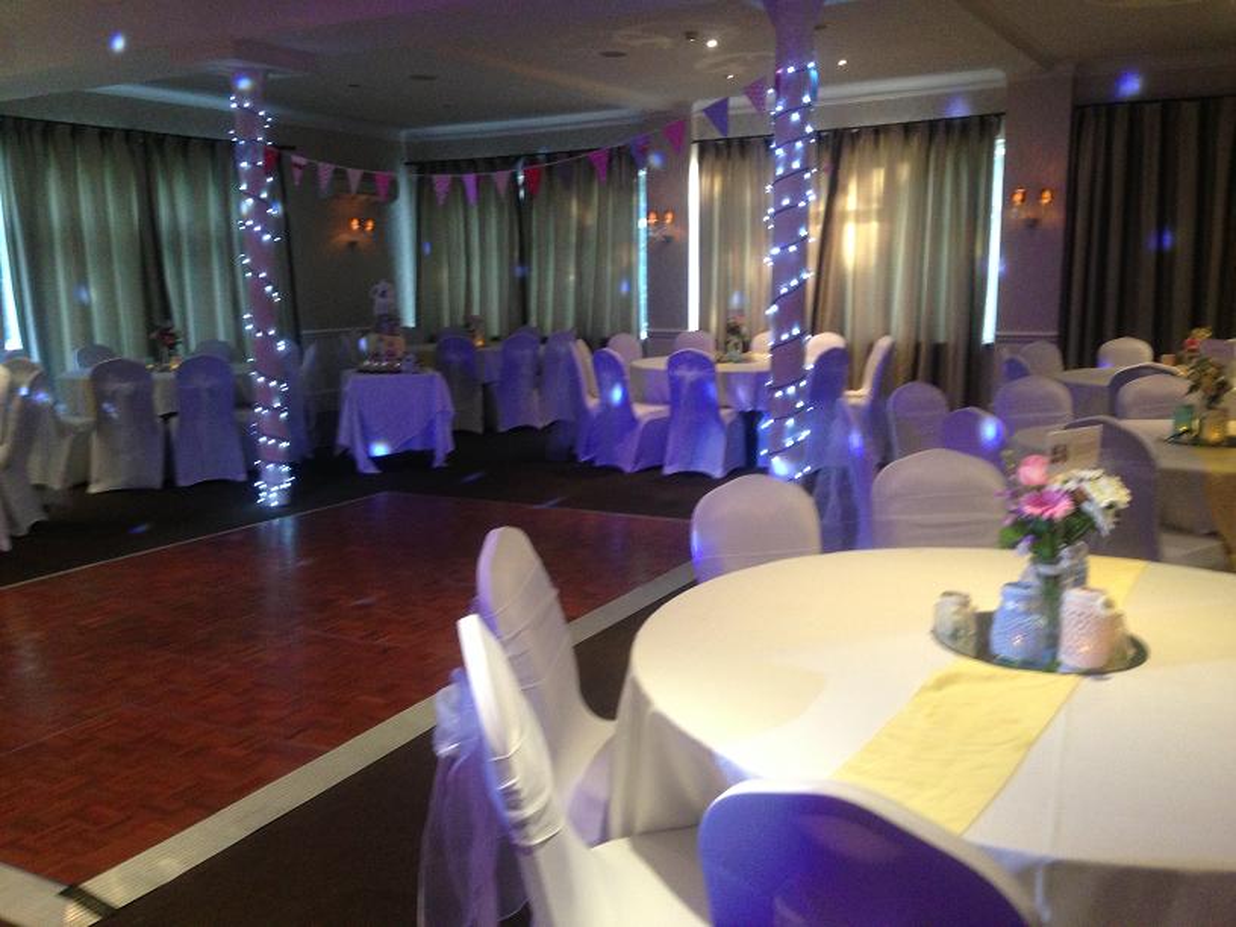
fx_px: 1178
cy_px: 464
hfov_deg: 55.4
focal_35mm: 33
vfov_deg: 42.9
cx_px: 618
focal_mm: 4.13
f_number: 2.4
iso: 200
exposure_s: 1/20
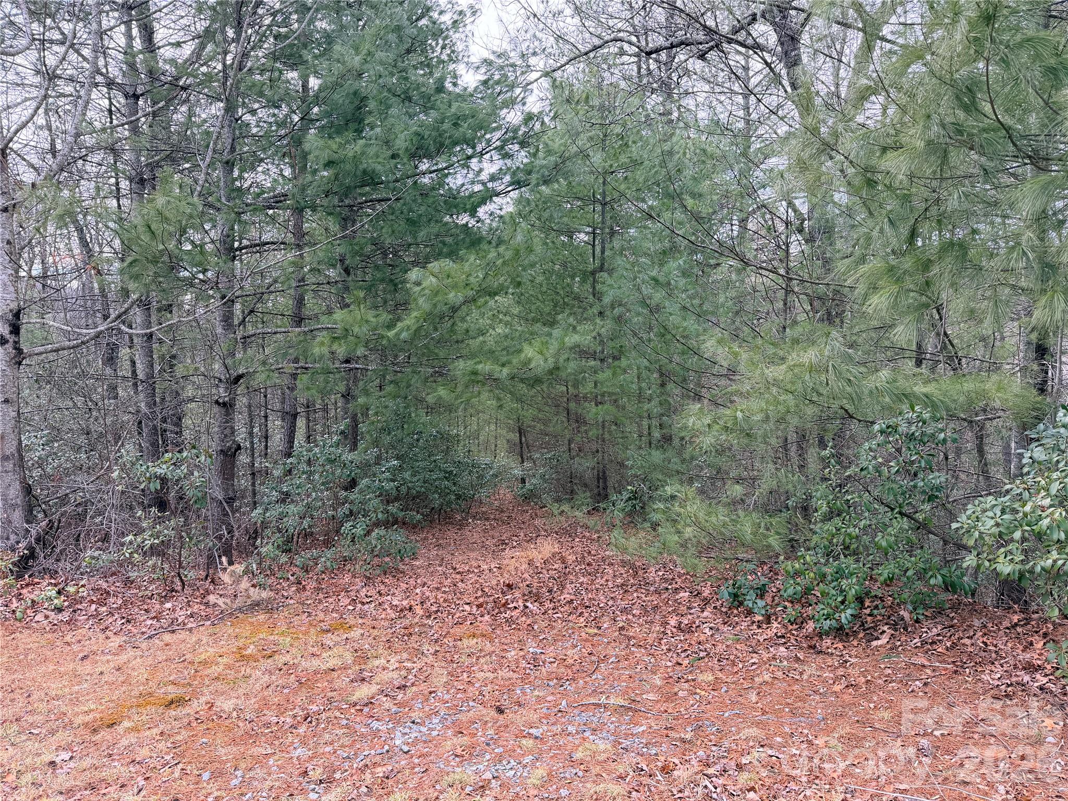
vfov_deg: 56.8
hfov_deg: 71.6
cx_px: 534
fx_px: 740
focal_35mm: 24
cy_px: 400
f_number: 1.78
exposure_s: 1/735
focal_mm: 6.76
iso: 100
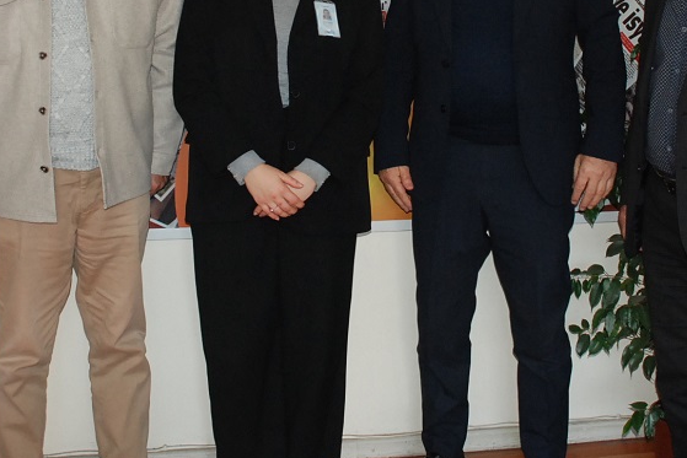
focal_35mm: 59
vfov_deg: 22.6
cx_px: 347
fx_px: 1126
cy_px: 70
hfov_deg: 33.9
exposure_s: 1/60
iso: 1000
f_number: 5
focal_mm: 22
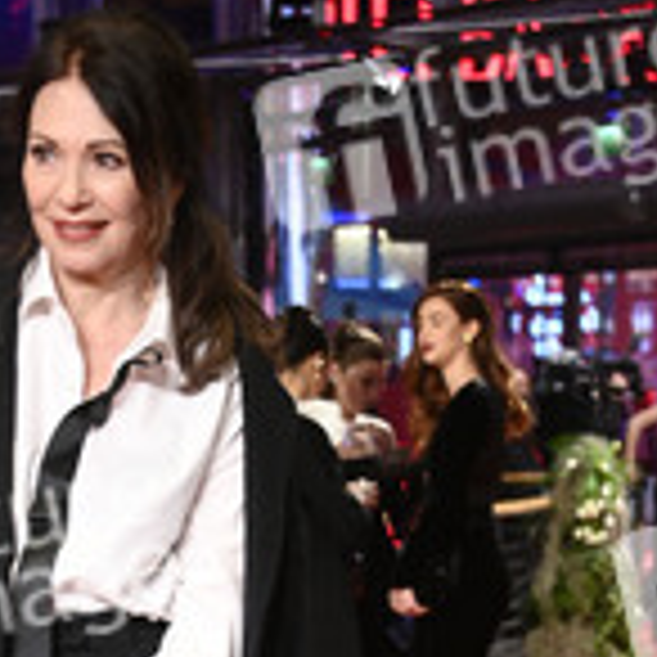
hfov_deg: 12.0
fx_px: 3092
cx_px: 76
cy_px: 801
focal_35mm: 144
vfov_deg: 11.9
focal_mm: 62
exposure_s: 1/200
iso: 5000
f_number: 5
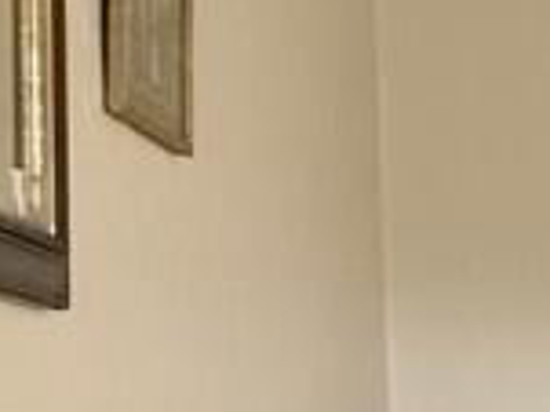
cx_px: 1854
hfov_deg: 10.0
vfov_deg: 14.4
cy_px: 631
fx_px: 1508
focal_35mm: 95
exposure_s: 1/50
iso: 200
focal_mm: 2.22
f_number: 2.2
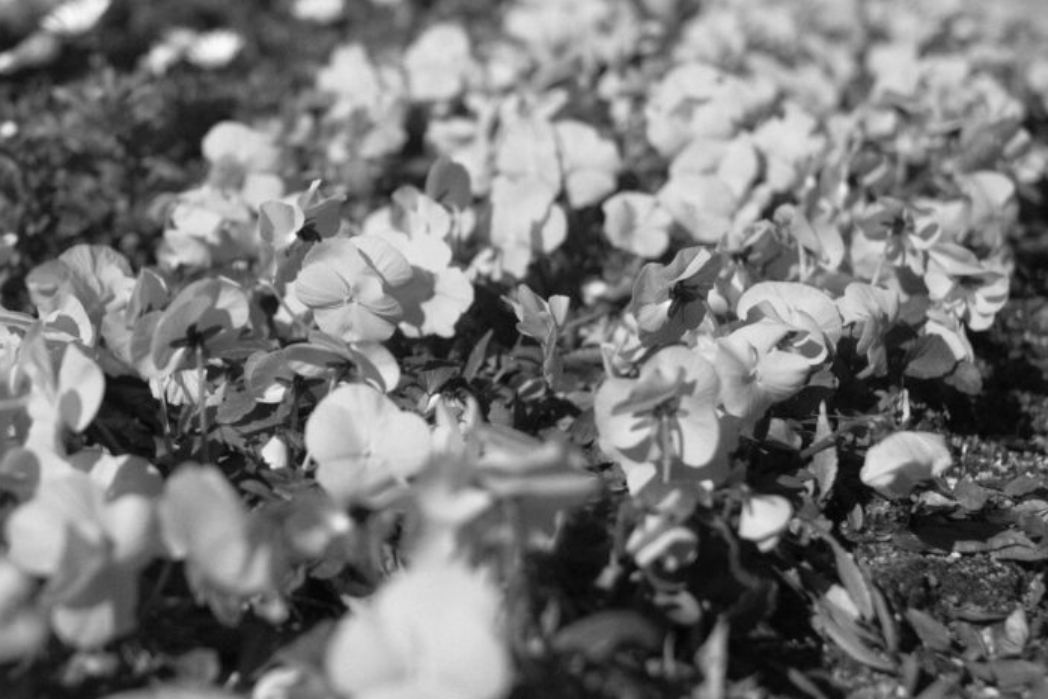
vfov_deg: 17.5
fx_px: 2270
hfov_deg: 25.8
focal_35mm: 78
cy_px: 260
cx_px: 316
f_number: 2.5
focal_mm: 35
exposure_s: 1/4000
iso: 160
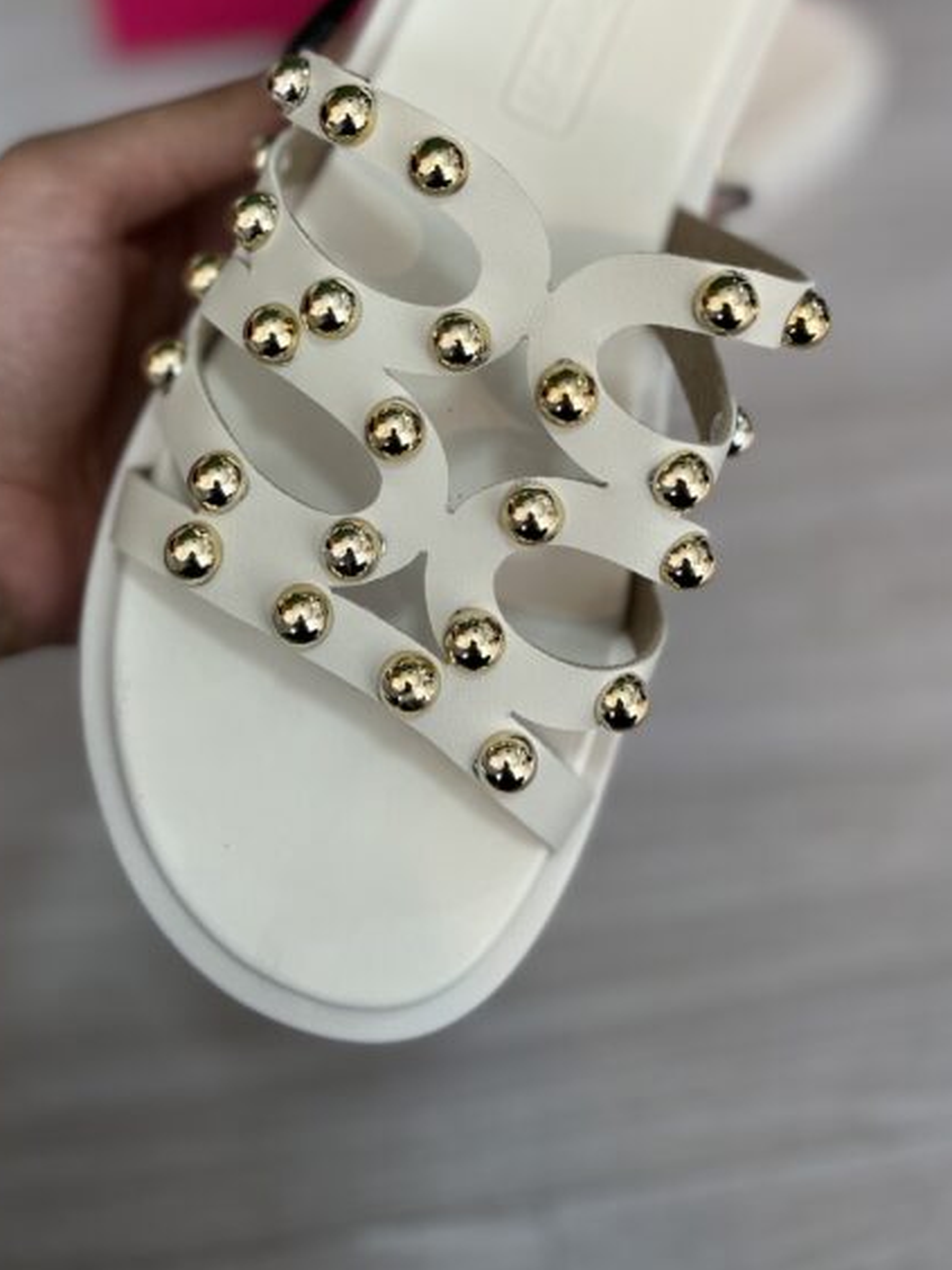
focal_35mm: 43
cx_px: 468
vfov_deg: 41.8
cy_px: 238
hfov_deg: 33.6
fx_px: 1577
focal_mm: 5.7
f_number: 1.5
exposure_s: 1/120
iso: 50
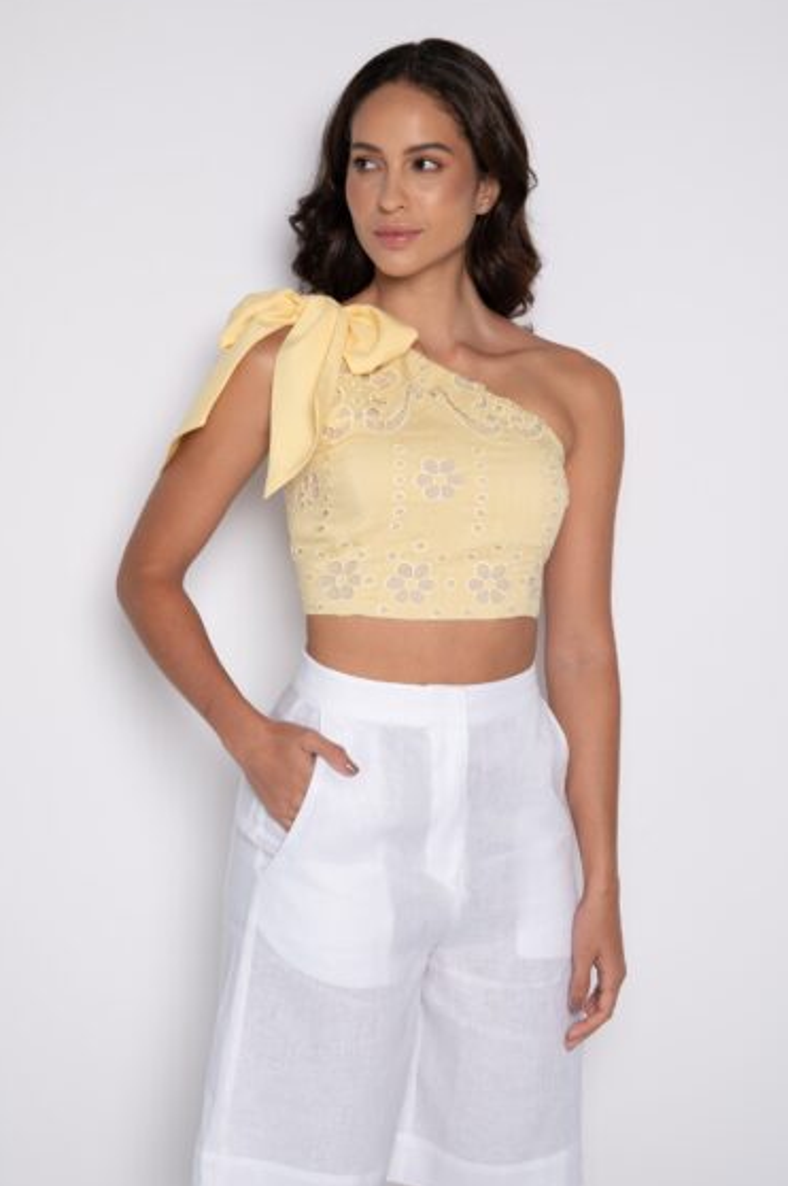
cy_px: 573
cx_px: 404
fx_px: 1842
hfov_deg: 24.1
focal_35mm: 56
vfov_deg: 35.7
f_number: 5
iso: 200
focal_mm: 52
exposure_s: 1/125
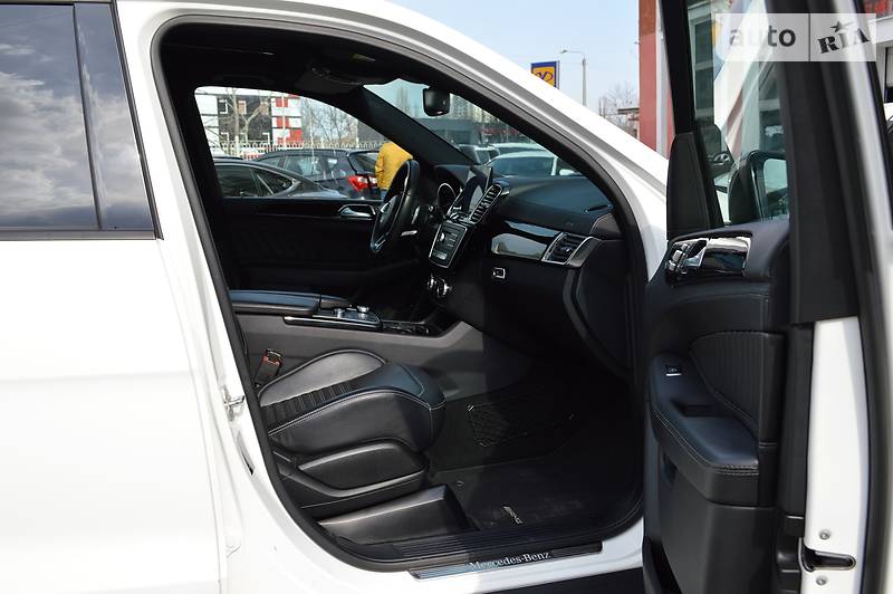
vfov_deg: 39.9
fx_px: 818
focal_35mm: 33
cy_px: 297
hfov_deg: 57.3
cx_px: 446
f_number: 6.3
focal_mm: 22
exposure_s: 1/160
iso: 100
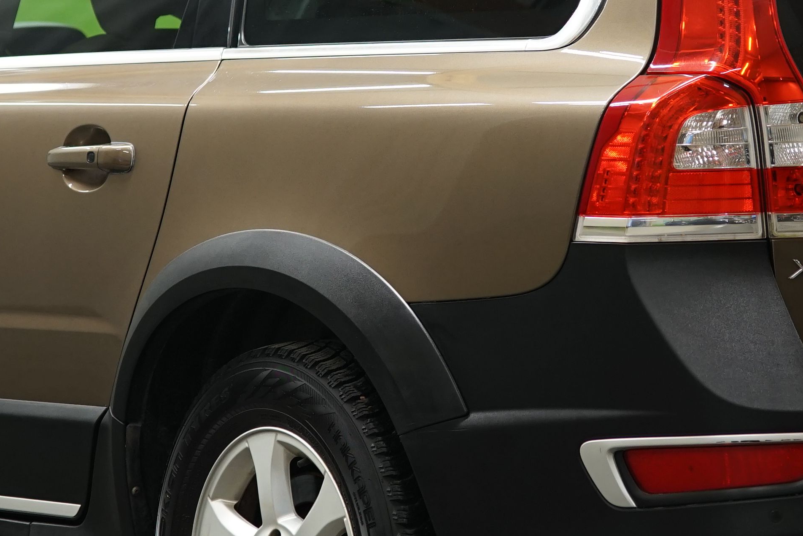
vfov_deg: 6.0
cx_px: 453
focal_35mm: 230
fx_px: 5131
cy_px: 142
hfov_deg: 8.9
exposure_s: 1/30
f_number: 2.8
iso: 500
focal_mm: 73
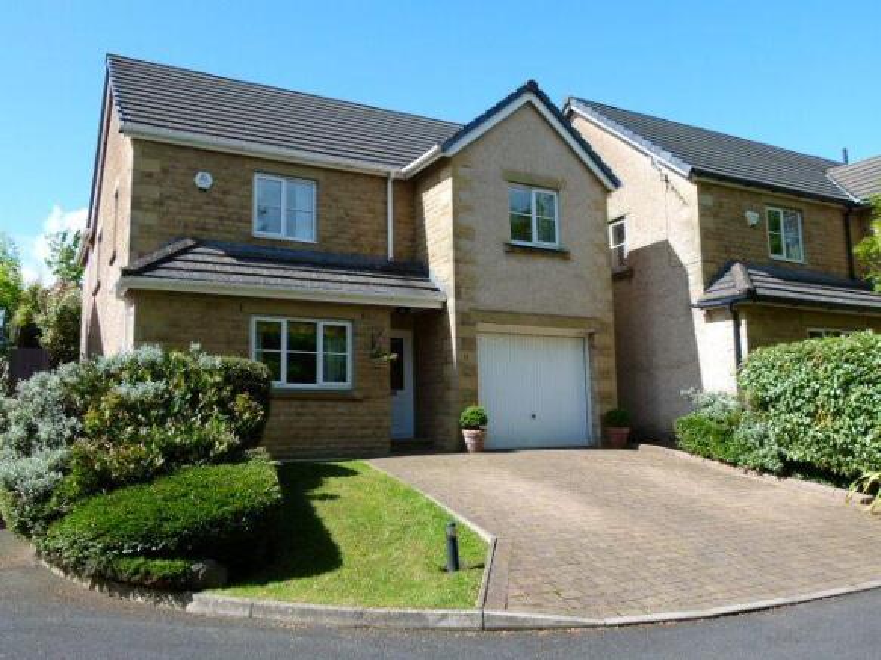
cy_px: 330
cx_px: 440
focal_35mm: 30
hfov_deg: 60.0
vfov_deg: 46.8
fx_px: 763
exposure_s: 1/640
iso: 100
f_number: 4
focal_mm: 5.3
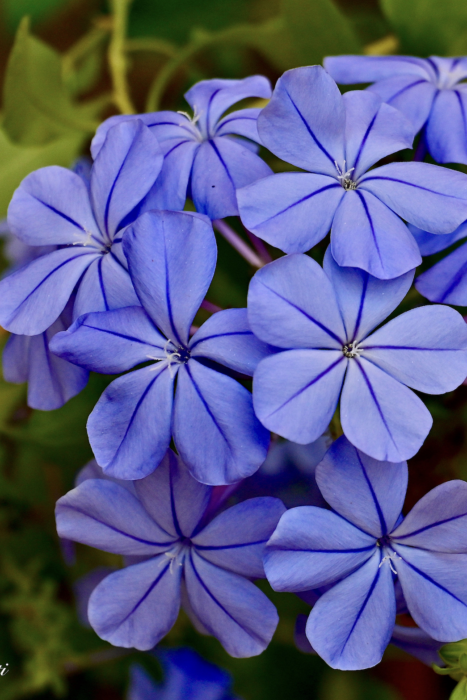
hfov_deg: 12.1
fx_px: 2199
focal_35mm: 113
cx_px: 375
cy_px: 350
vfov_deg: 18.1
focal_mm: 50
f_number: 8
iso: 450
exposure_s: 1/160
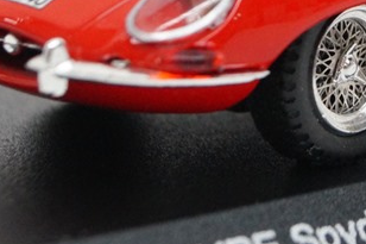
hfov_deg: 11.6
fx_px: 1781
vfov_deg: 7.8
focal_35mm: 175
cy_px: -12
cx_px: 359
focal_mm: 45
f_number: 10
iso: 3200
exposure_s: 1/50
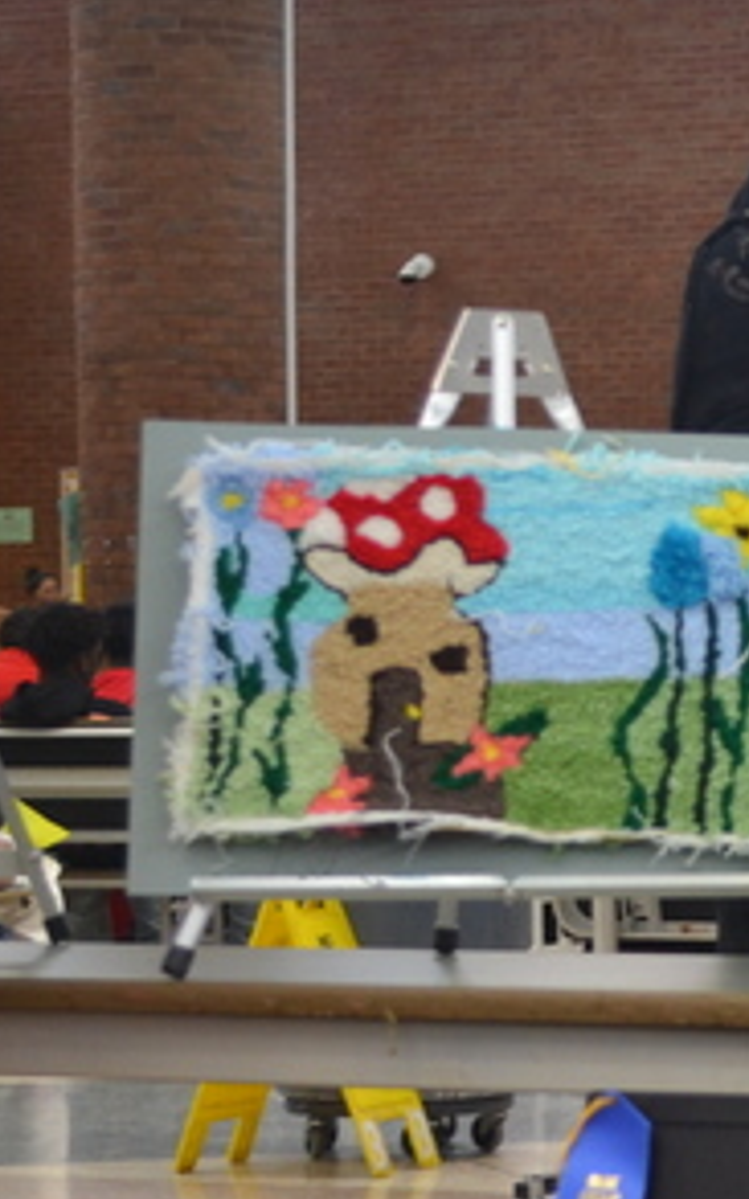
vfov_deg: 15.0
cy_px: 919
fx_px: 4542
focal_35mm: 139
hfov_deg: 9.0
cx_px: 1412
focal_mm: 26
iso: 400
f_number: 4.2
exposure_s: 1/20
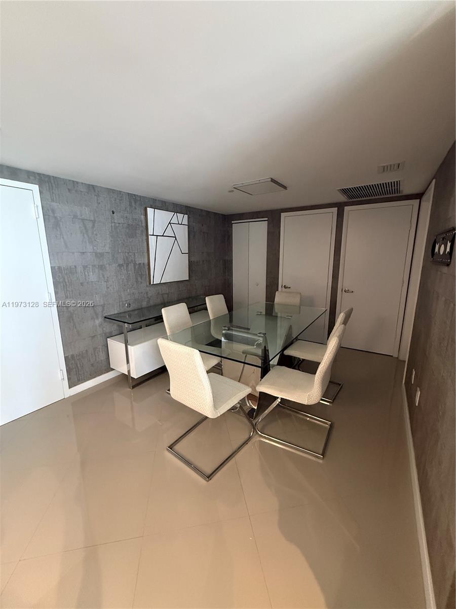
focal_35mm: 14
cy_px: 304
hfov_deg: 85.7
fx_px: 246
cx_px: 228
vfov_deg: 102.1
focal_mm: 2.22
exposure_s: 1/60
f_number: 2.2
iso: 800
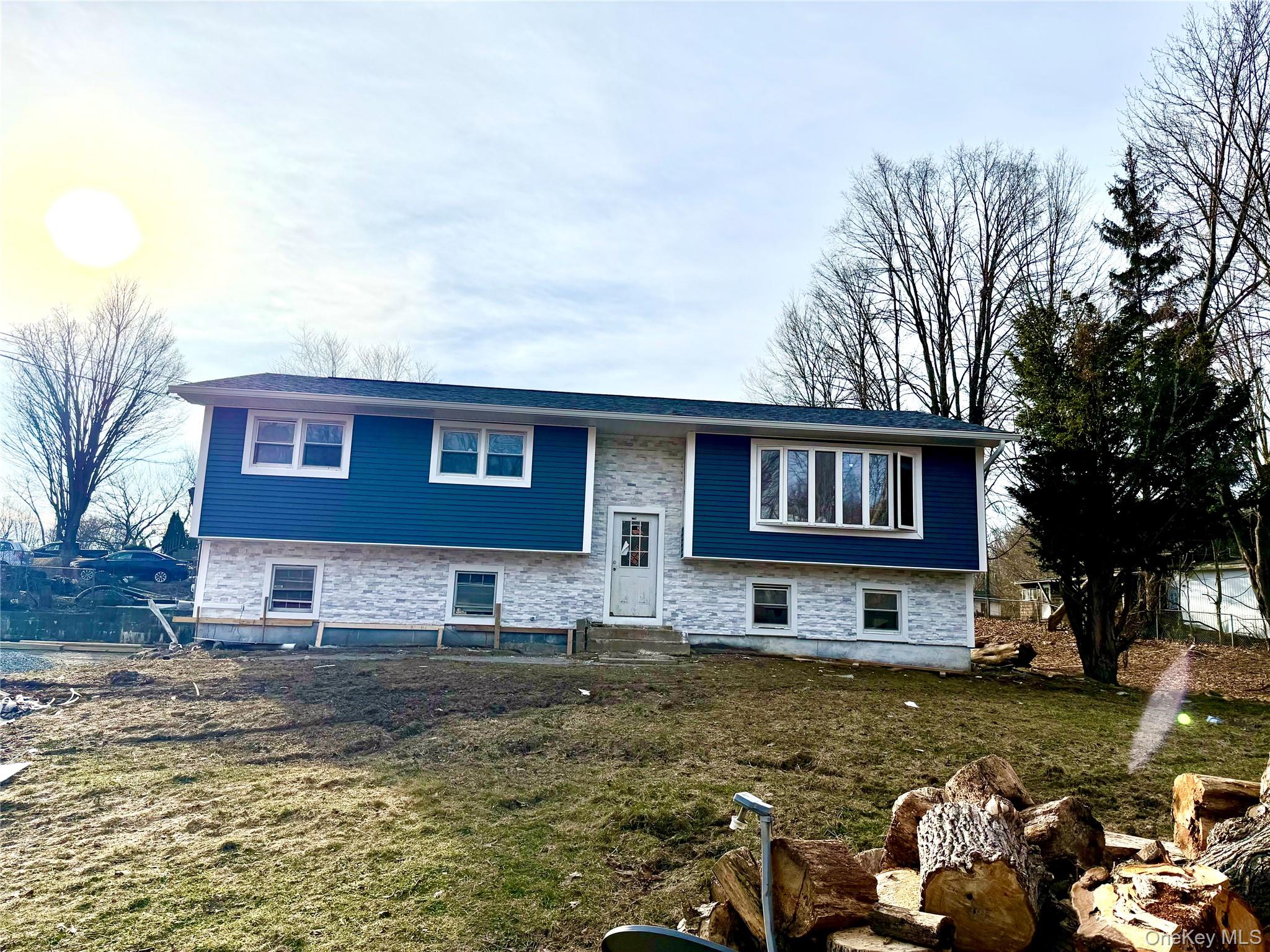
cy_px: 476
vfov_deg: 56.8
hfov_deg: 71.6
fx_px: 881
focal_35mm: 24
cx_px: 635
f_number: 1.78
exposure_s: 1/11905
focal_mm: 6.76
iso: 80
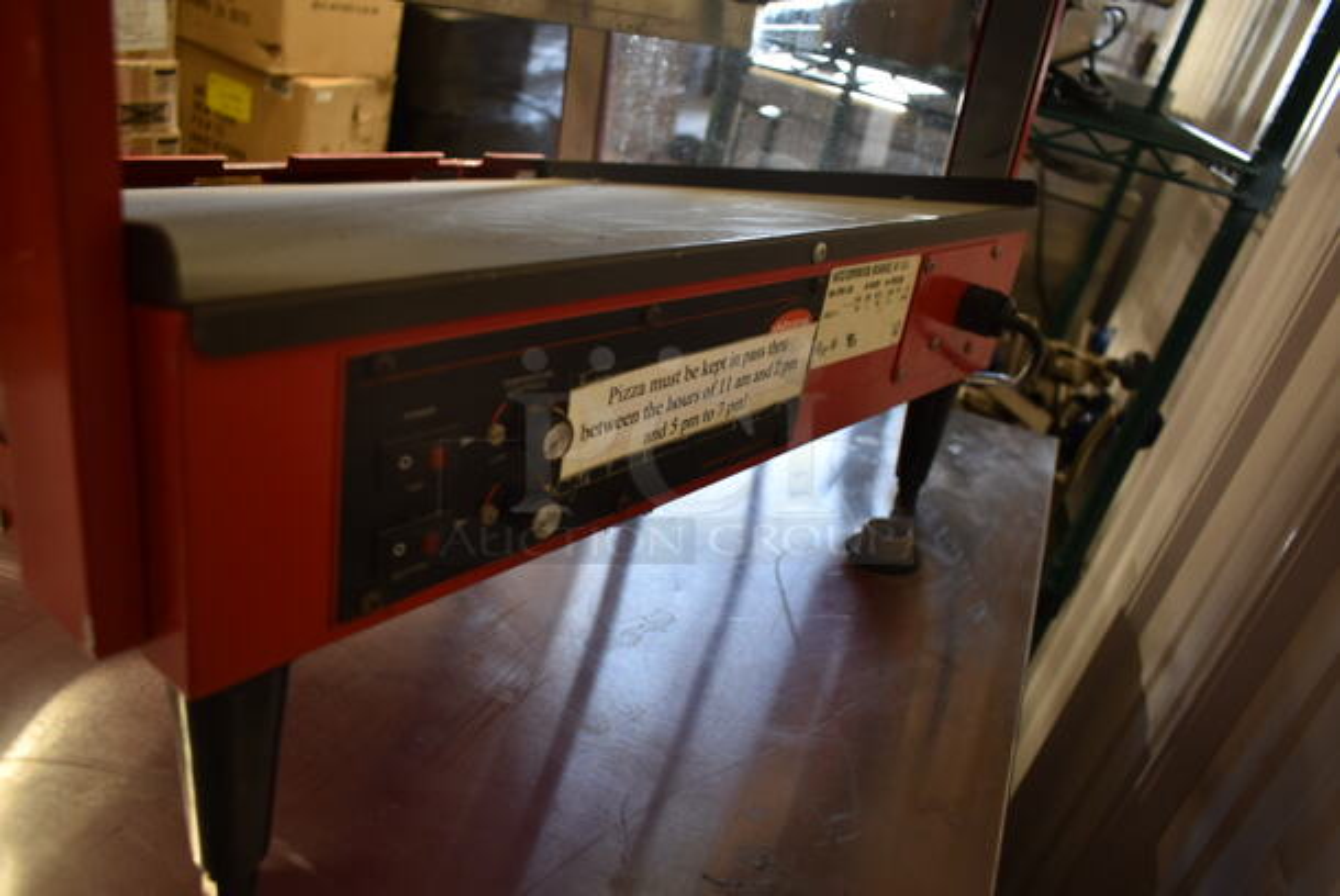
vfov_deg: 48.0
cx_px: 670
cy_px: 448
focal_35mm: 27
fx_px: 1006
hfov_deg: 67.3
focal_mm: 18
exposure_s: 1/30
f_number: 3.5
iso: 320
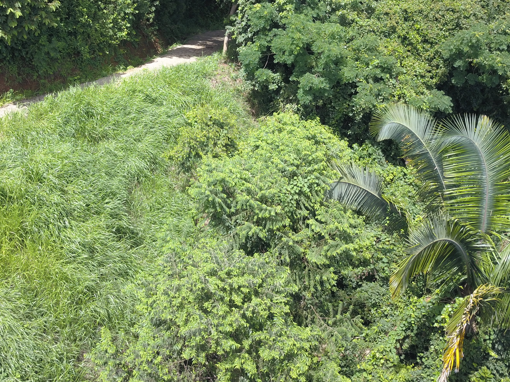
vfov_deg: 36.2
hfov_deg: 47.3
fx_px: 575
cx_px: 183
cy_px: 108
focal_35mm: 39
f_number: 2.2
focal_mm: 4.73
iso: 100
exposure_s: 1/584
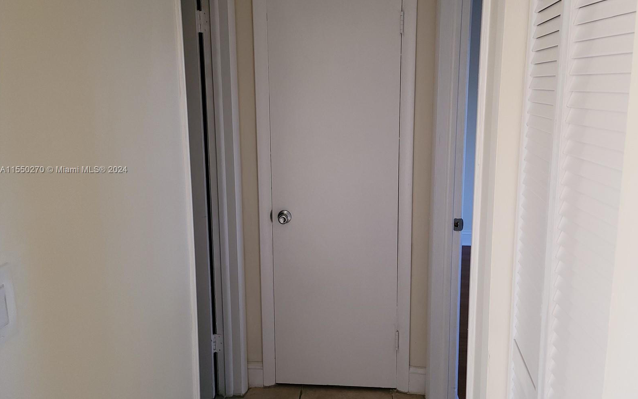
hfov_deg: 62.9
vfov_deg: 41.7
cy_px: 170
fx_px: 522
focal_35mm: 30
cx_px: 321
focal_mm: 5.9
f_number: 2
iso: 500
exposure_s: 1/40
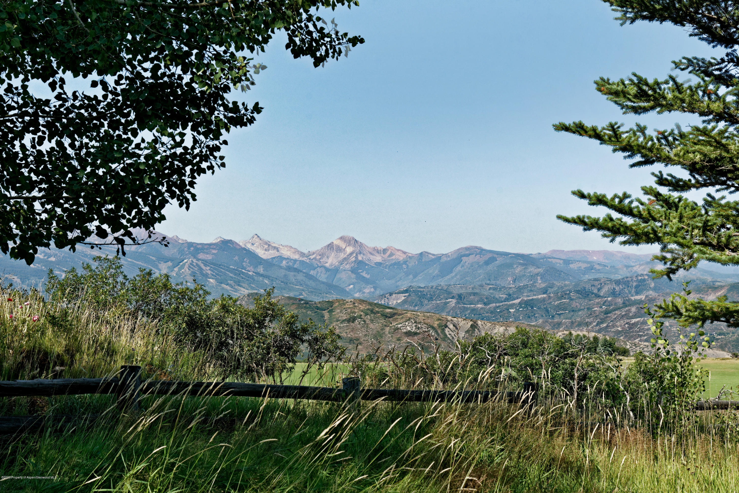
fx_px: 1068
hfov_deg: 38.2
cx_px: 370
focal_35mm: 52
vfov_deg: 26.0
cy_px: 246
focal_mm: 52
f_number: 7.1
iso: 100
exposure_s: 1/320
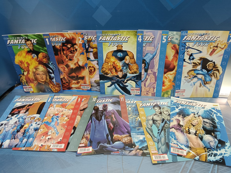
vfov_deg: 53.1
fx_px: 174
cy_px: 86
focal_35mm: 26
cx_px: 116
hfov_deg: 67.3
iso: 737
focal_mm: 3.96
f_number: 1.8
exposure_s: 1/50
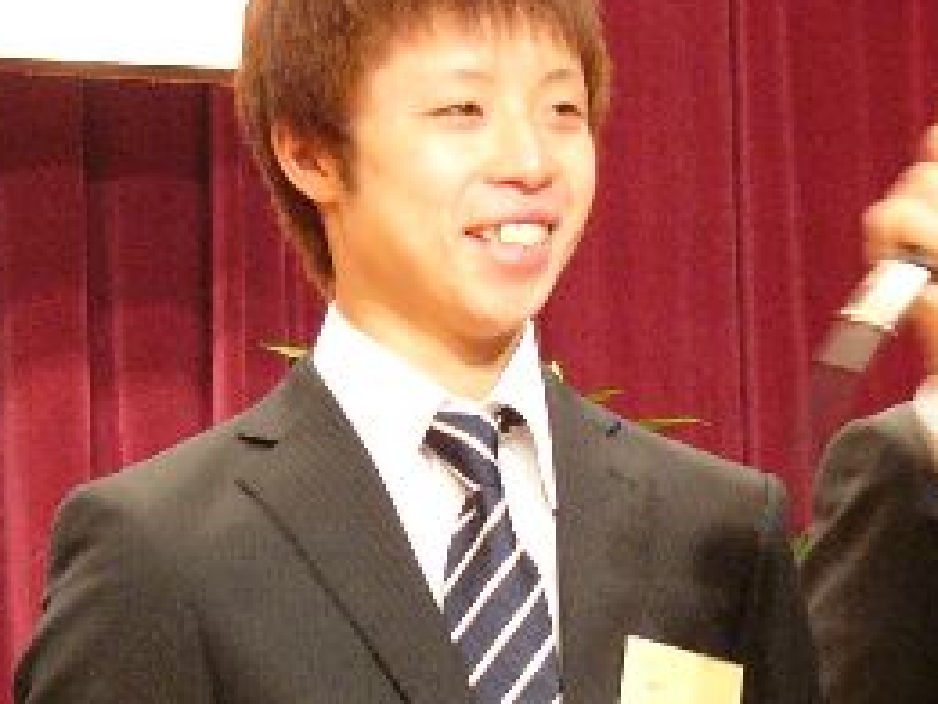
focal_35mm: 281
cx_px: 465
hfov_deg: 7.0
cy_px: 560
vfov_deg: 5.3
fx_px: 7614
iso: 200
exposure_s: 1/13
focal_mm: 19
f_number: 2.8
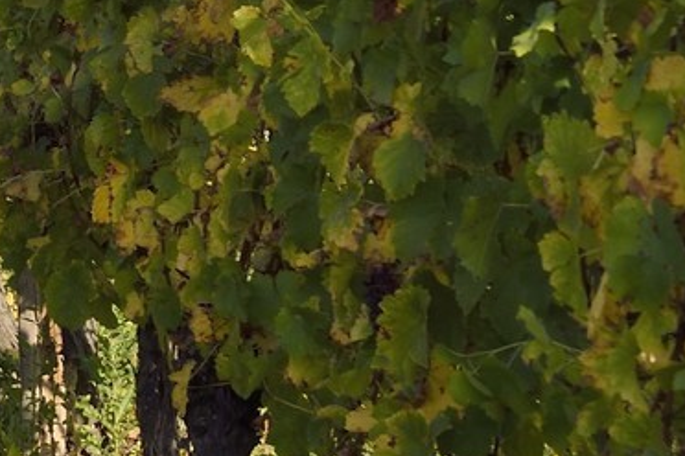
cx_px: -282
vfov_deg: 5.0
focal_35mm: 267
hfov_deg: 7.6
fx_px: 5080
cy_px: -498
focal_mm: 62
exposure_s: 1/250
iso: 200
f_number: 11
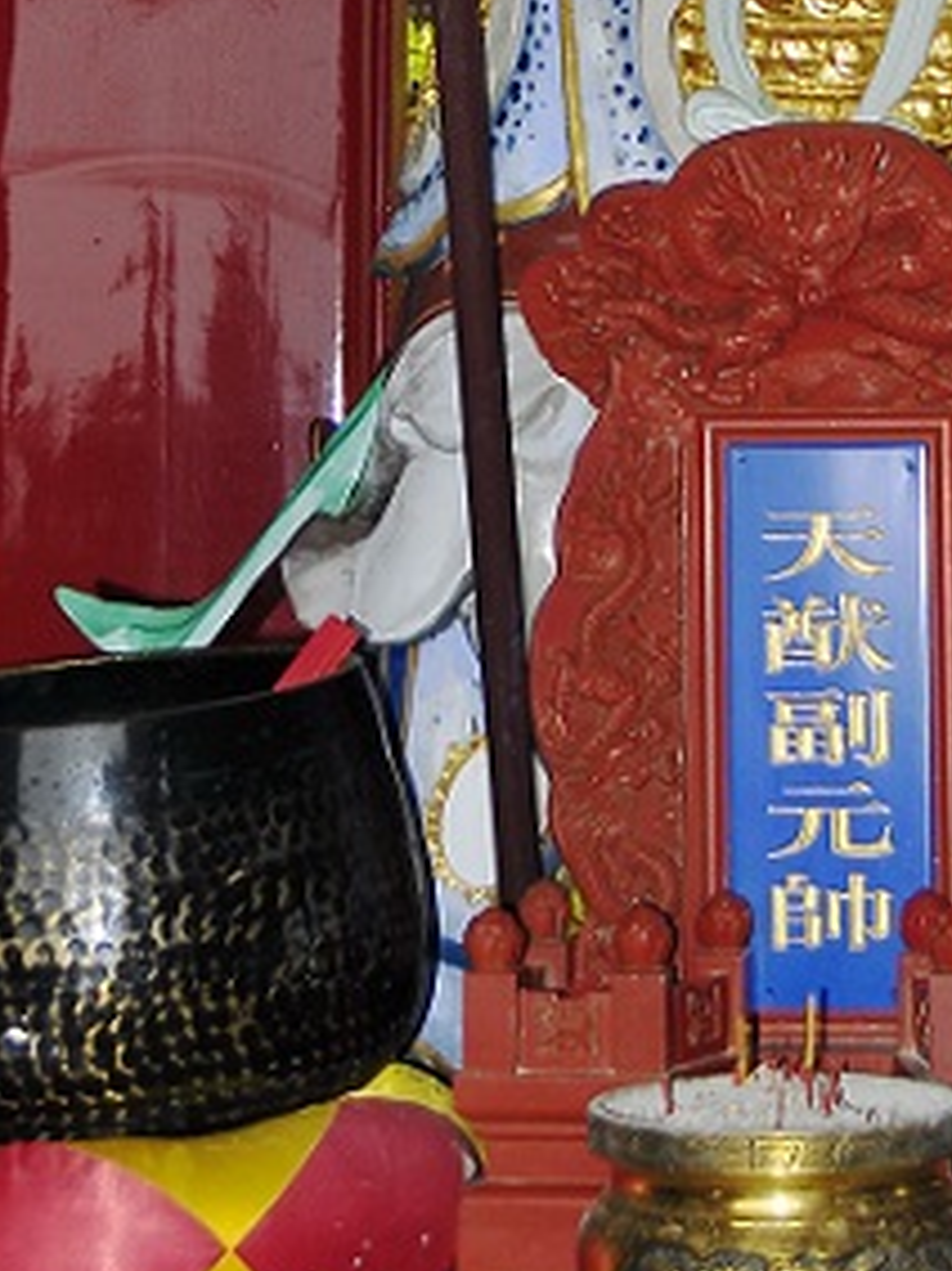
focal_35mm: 118
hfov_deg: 12.5
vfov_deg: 15.7
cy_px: -456
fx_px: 4330
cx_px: 860
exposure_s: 1/60
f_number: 4
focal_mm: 24
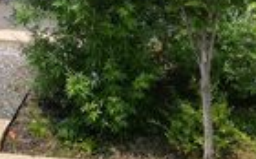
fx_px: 634
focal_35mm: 91
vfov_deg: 12.7
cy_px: -149
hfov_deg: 22.1
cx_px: 5
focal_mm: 6.72
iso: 150
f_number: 1.7
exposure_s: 1/3000
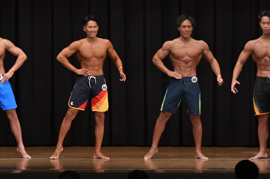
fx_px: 1627
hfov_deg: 9.5
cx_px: 135
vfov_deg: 6.3
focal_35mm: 217
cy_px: 90
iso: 5000
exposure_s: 1/400
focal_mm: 145
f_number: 5.6
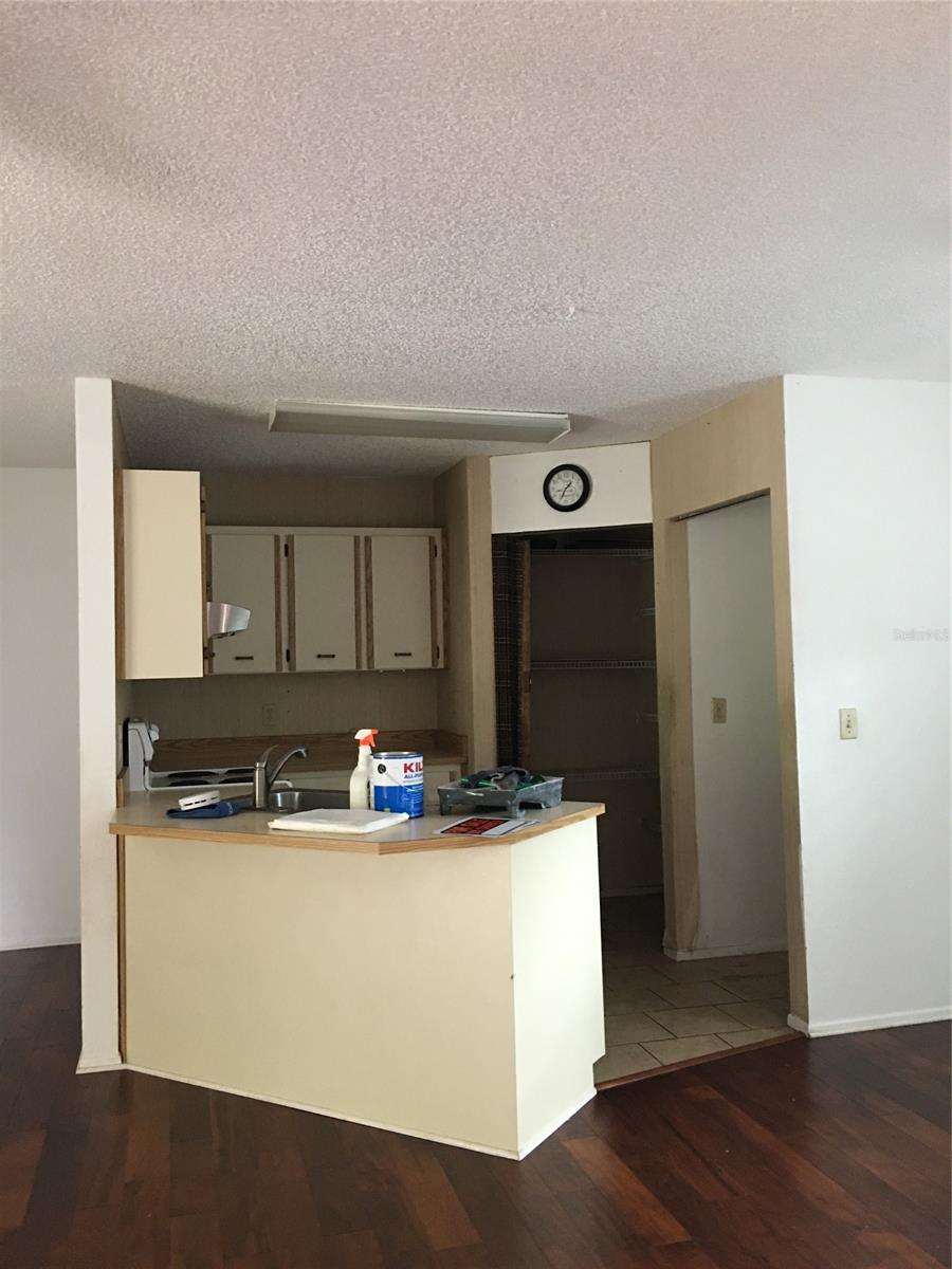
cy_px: 634
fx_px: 1063
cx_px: 476
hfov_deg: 48.2
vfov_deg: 61.7
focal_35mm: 29
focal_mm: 4.15
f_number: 2.2
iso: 100
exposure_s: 1/10
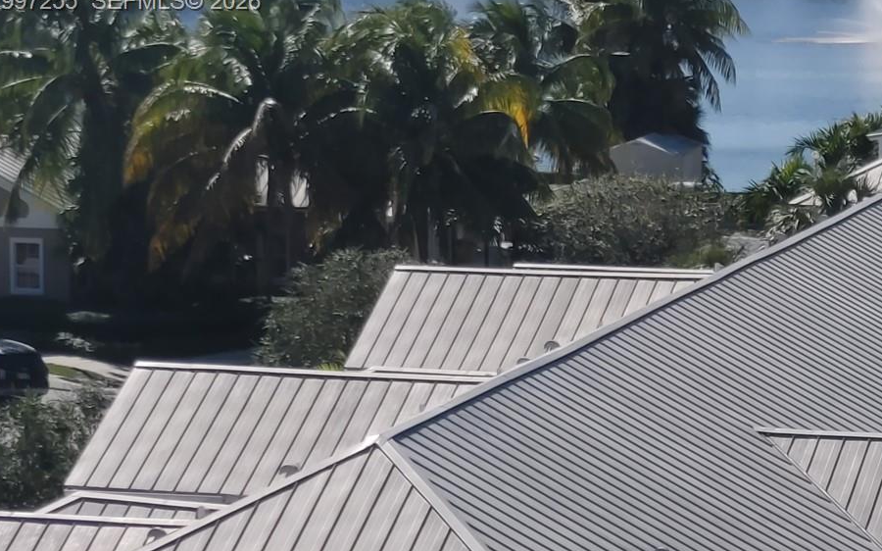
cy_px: 3
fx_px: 4350
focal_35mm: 181
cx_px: 740
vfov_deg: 7.2
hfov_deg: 11.5
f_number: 1.8
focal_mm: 5.58
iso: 50
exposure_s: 1/1852
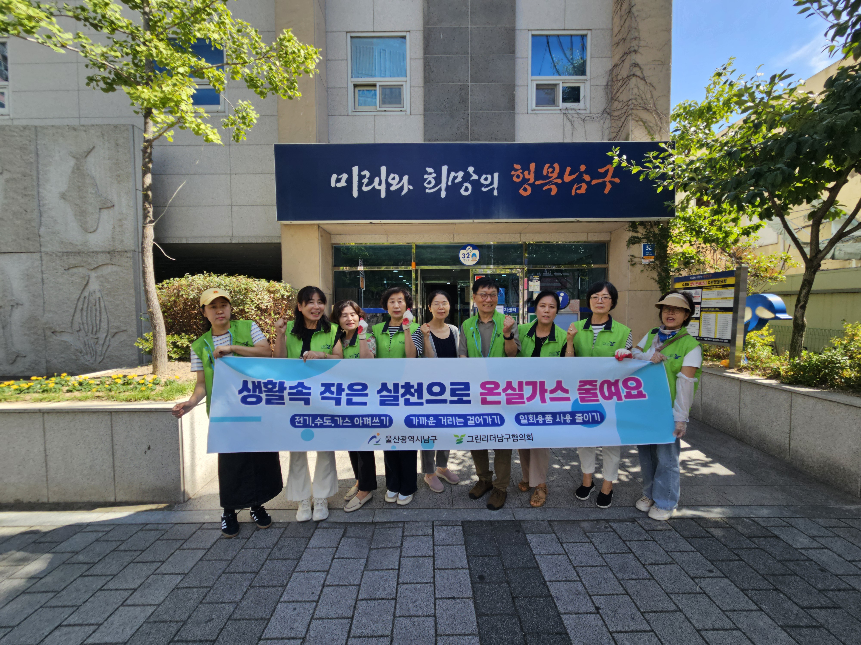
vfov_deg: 89.9
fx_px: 323
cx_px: 430
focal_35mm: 13
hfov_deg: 106.2
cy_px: 322
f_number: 2.2
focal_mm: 2.2
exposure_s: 1/732
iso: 50
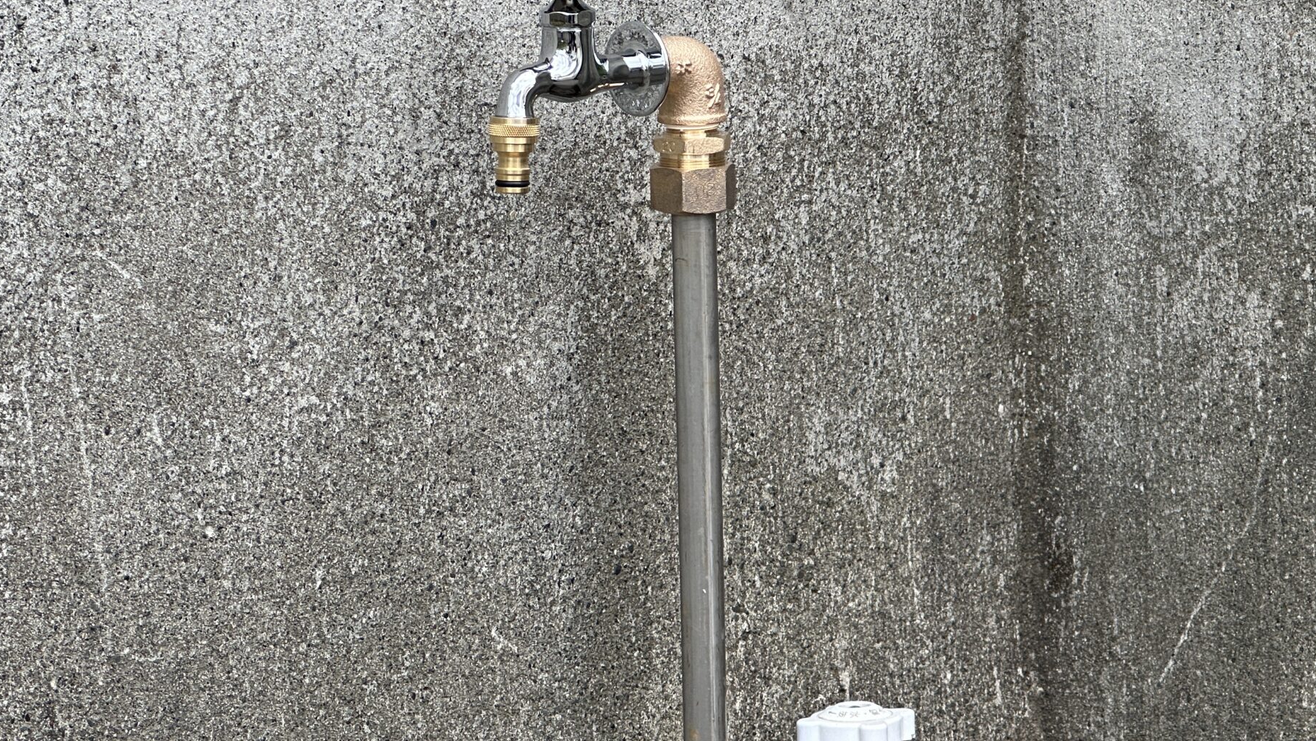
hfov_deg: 18.2
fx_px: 4118
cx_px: 610
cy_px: 475
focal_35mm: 118
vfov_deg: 10.3
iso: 40
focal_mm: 9
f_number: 2.8
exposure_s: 1/99
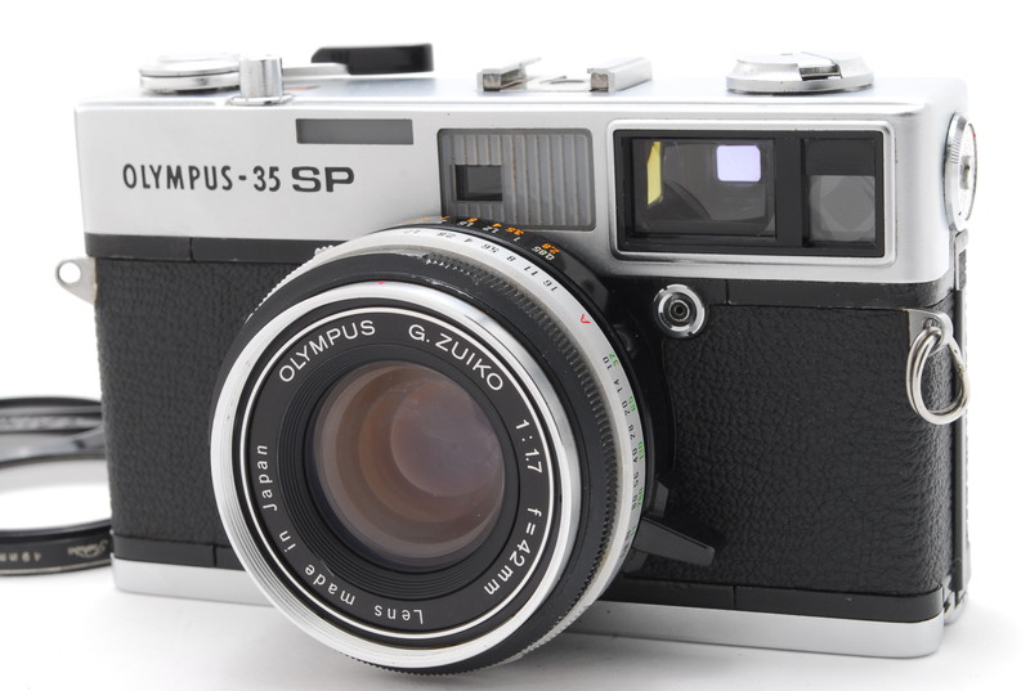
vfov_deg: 16.6
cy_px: 346
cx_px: 515
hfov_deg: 24.6
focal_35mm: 82
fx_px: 2365
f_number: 16
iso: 320
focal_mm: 55
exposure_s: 1/100
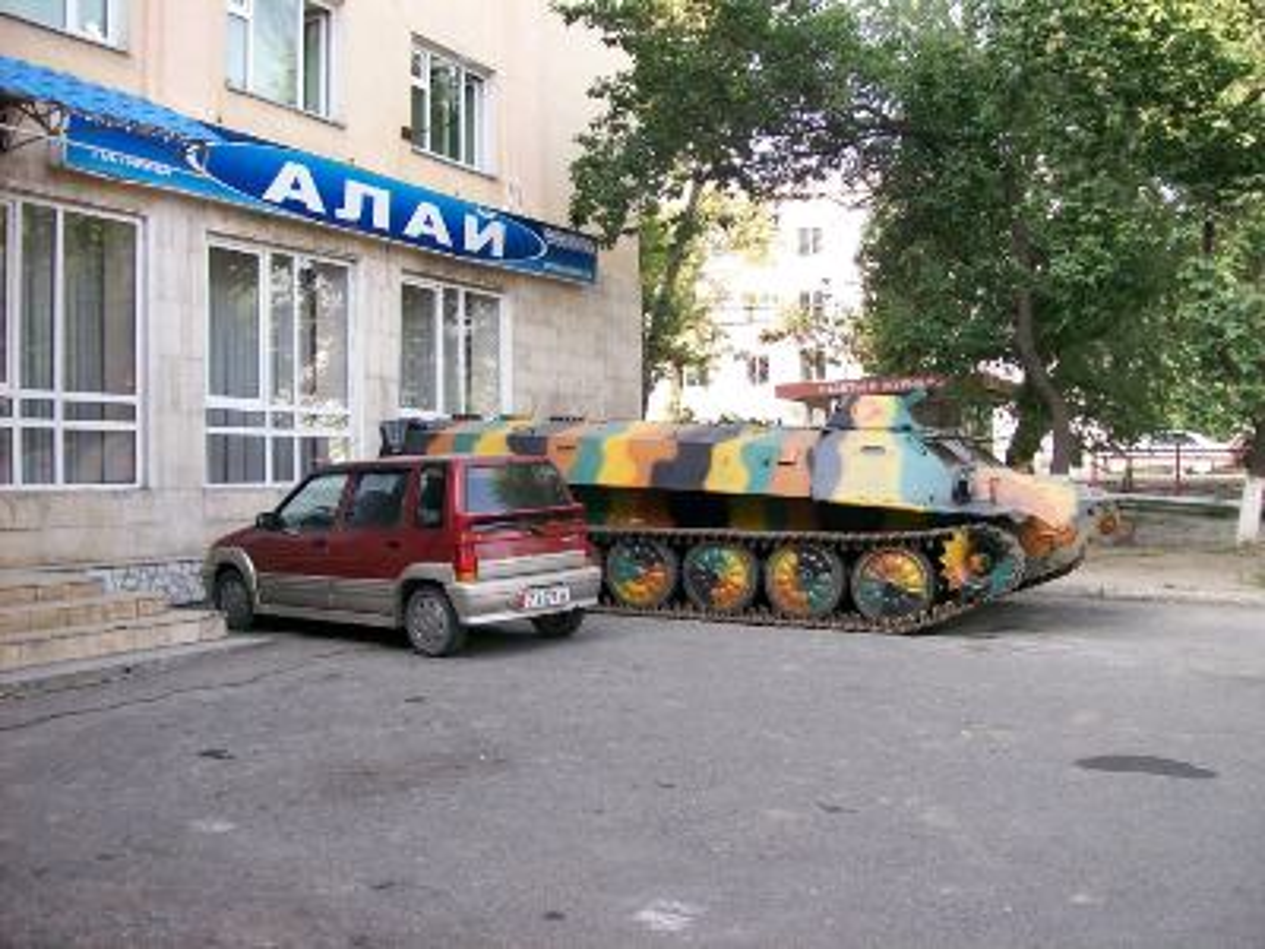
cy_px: 474
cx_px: 632
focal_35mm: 36
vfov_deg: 39.7
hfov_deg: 51.4
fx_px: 1316
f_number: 2.7
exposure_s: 1/161
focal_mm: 6
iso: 80
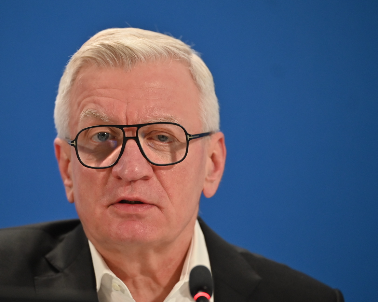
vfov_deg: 7.3
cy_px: 157
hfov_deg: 9.1
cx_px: 140
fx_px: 2383
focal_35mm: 213
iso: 1800
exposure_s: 1/250
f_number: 2.8
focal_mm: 155
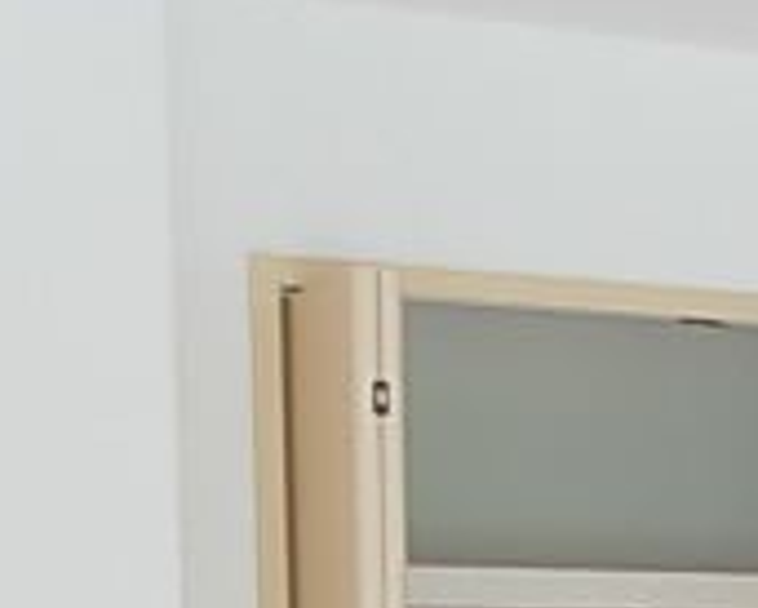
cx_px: 802
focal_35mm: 102
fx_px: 2290
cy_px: 1052
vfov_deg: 13.7
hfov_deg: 18.2
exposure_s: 1/25
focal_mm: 4
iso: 125
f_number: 2.7
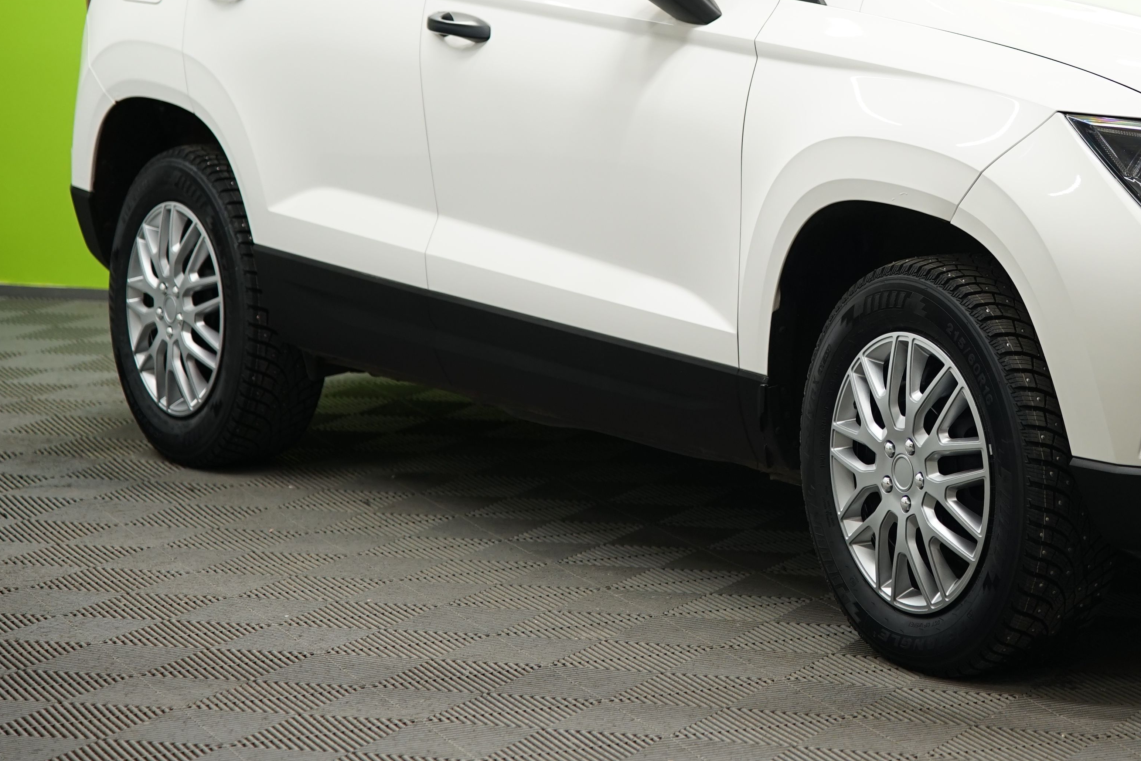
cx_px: 1018
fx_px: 4310
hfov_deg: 14.9
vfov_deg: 10.0
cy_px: 113
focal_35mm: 136
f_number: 2.8
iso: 500
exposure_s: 1/50
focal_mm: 70
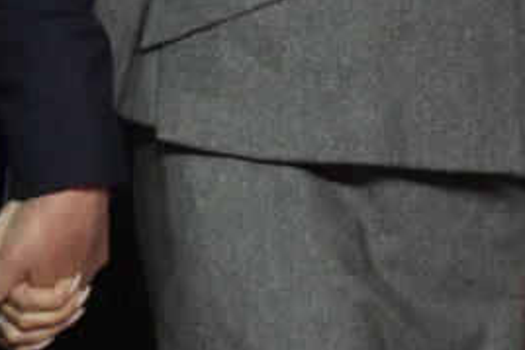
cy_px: -413
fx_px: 58829
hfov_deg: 0.5
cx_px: -353
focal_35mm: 4032
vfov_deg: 0.3
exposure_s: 1/500
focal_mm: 600
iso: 4000
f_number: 4
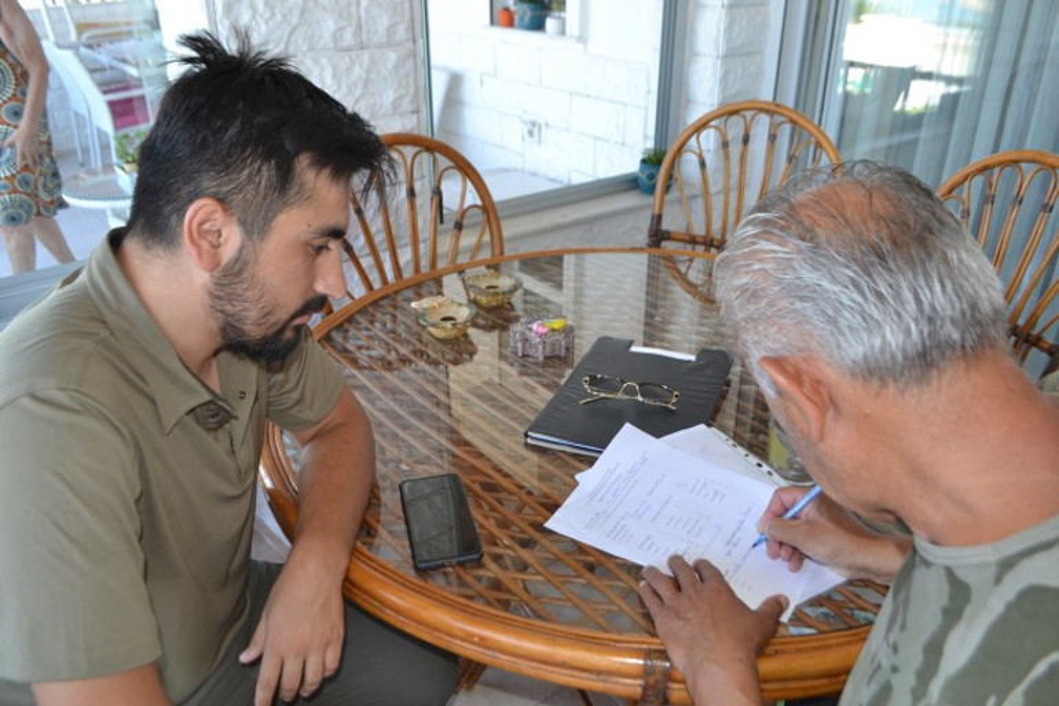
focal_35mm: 27
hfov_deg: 67.4
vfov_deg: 47.9
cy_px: 353
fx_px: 794
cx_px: 530
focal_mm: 18
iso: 320
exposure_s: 1/125
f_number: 4
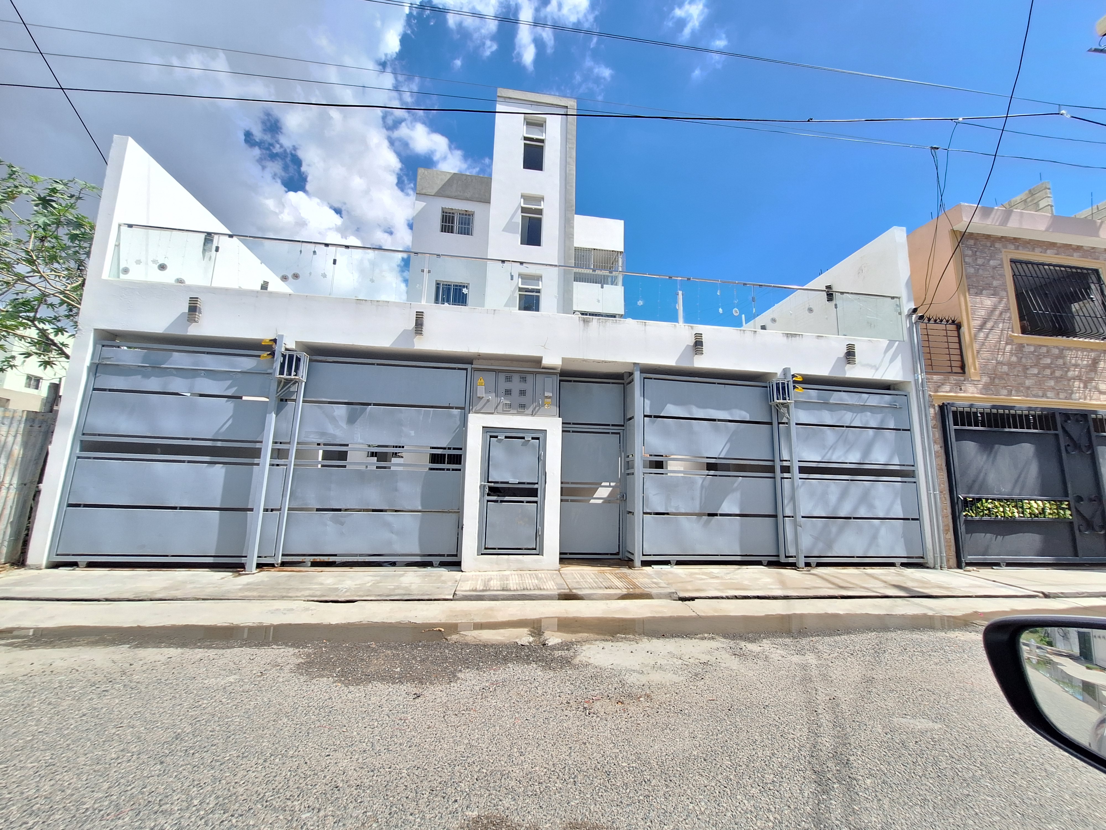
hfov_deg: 106.2
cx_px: 553
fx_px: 415
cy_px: 415
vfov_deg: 89.9
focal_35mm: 13
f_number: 2.2
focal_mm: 1.74
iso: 40
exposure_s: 1/1314
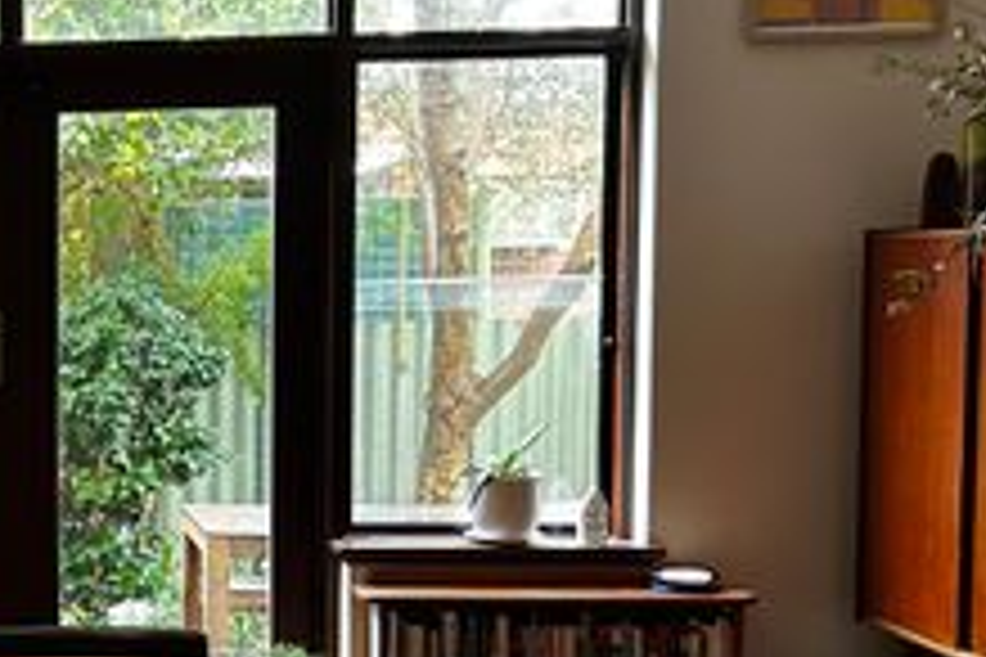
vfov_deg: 18.4
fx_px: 2027
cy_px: 454
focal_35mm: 74
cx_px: -144
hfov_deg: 25.1
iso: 125
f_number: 1.5
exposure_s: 1/100
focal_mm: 5.7
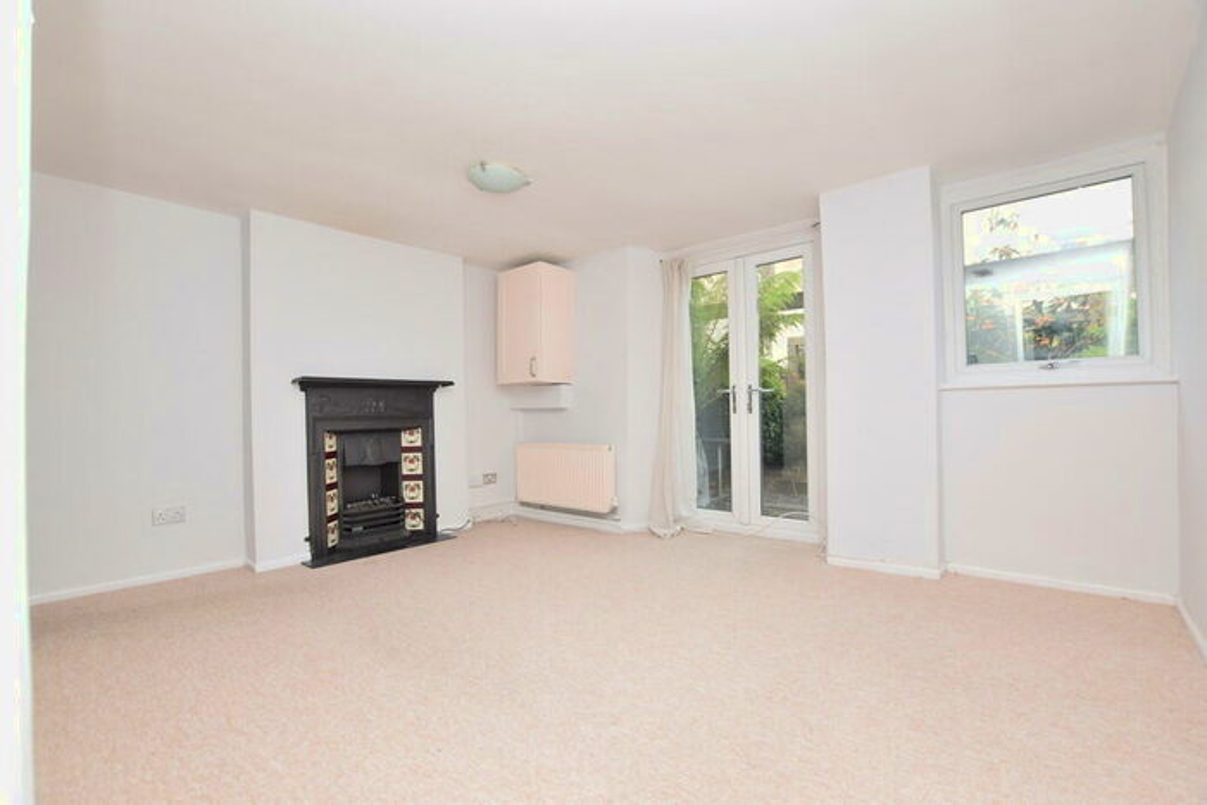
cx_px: 604
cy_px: 402
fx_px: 503
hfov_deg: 100.4
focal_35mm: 15
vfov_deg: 77.4
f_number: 4.5
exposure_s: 1/60
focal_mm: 10
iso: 100
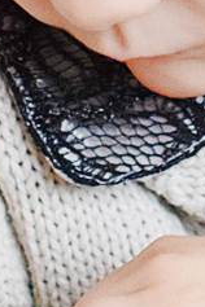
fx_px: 4159
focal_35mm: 487
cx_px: 177
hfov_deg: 2.8
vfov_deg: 4.2
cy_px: 54
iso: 2500
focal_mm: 48
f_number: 5.3
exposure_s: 1/60
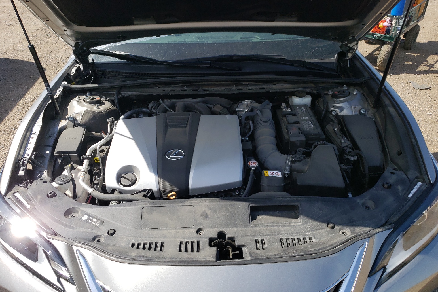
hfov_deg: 65.5
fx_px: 341
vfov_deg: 46.3
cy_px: 161
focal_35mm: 28
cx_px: 222
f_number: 1.5
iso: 50
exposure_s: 1/2500
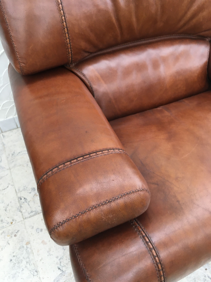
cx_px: 106
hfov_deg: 48.2
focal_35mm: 29
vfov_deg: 61.7
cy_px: 141
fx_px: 236
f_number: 2.2
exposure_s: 1/33
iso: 50
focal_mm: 4.15
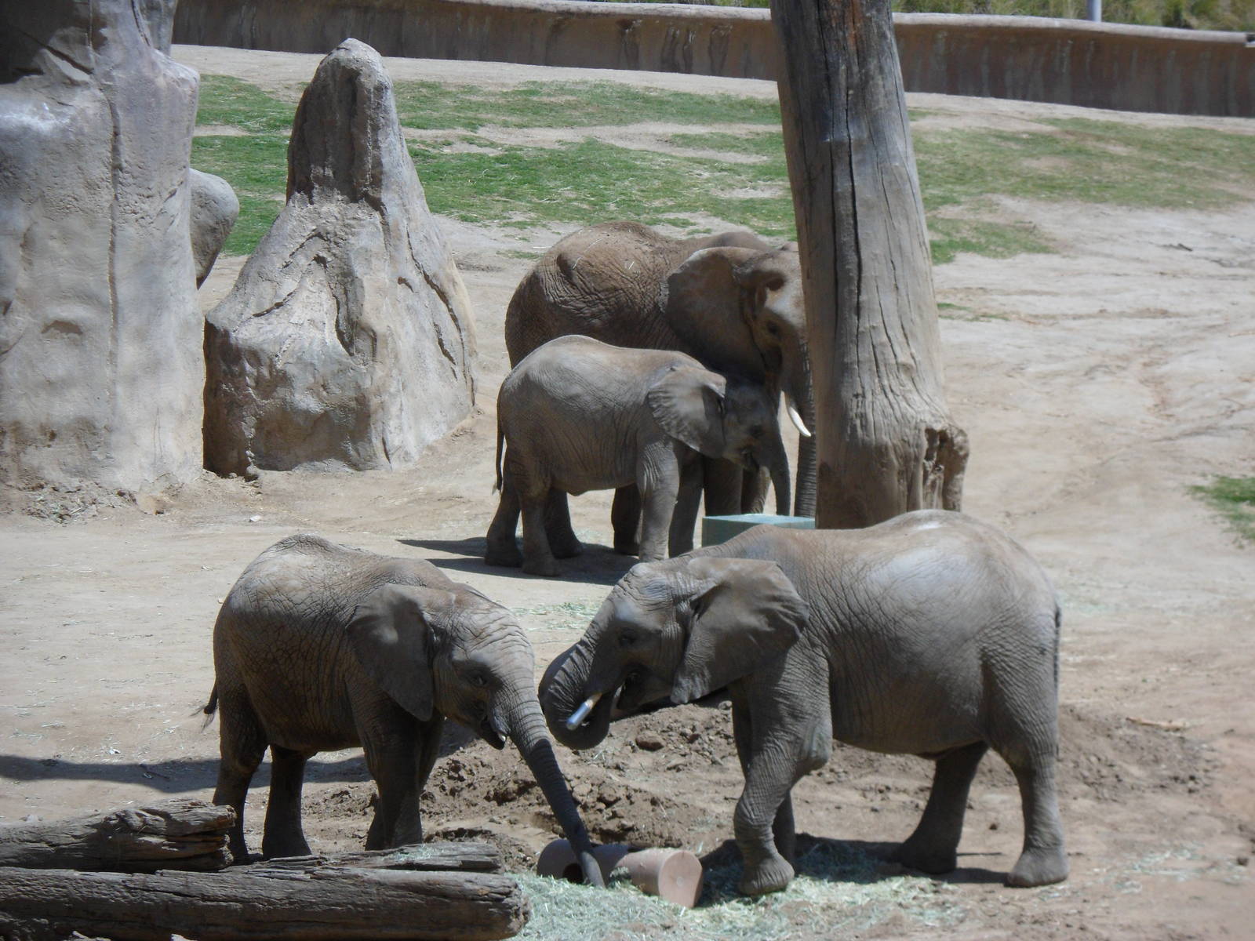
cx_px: 628
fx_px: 7287
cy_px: 470
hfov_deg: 9.8
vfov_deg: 7.4
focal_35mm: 201
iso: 80
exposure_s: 1/500
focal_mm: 36.2
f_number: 5.6
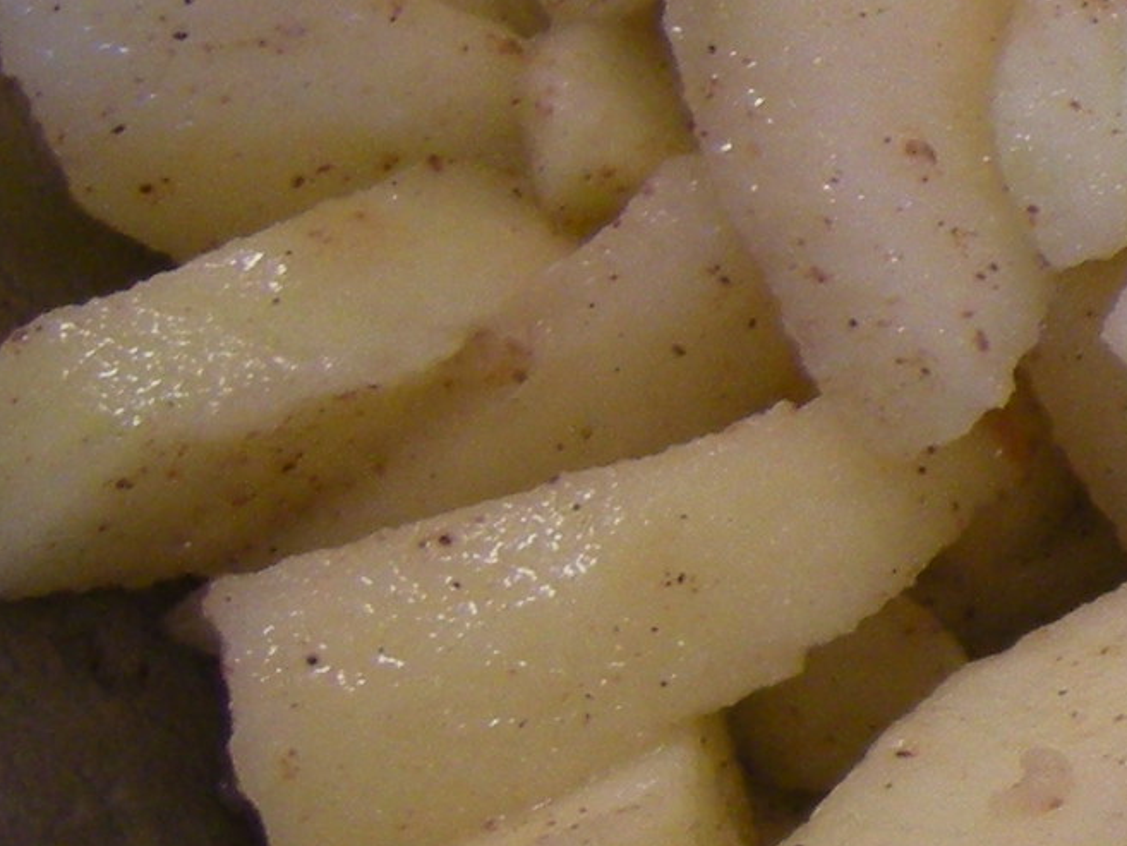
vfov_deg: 10.7
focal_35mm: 139
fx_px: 4526
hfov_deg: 12.0
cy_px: 398
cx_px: 2511
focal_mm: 4.7
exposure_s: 1/58.4
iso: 120
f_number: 2.8
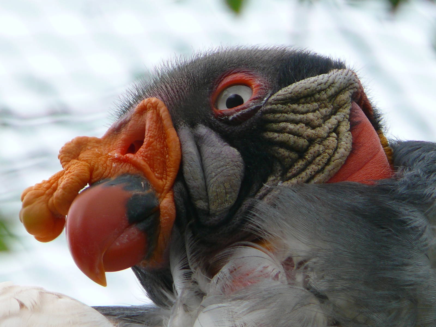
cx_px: 218
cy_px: 164
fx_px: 9421
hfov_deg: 2.7
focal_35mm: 748
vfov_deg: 2.0
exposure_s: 1/160
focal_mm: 88.8
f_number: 4
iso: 100
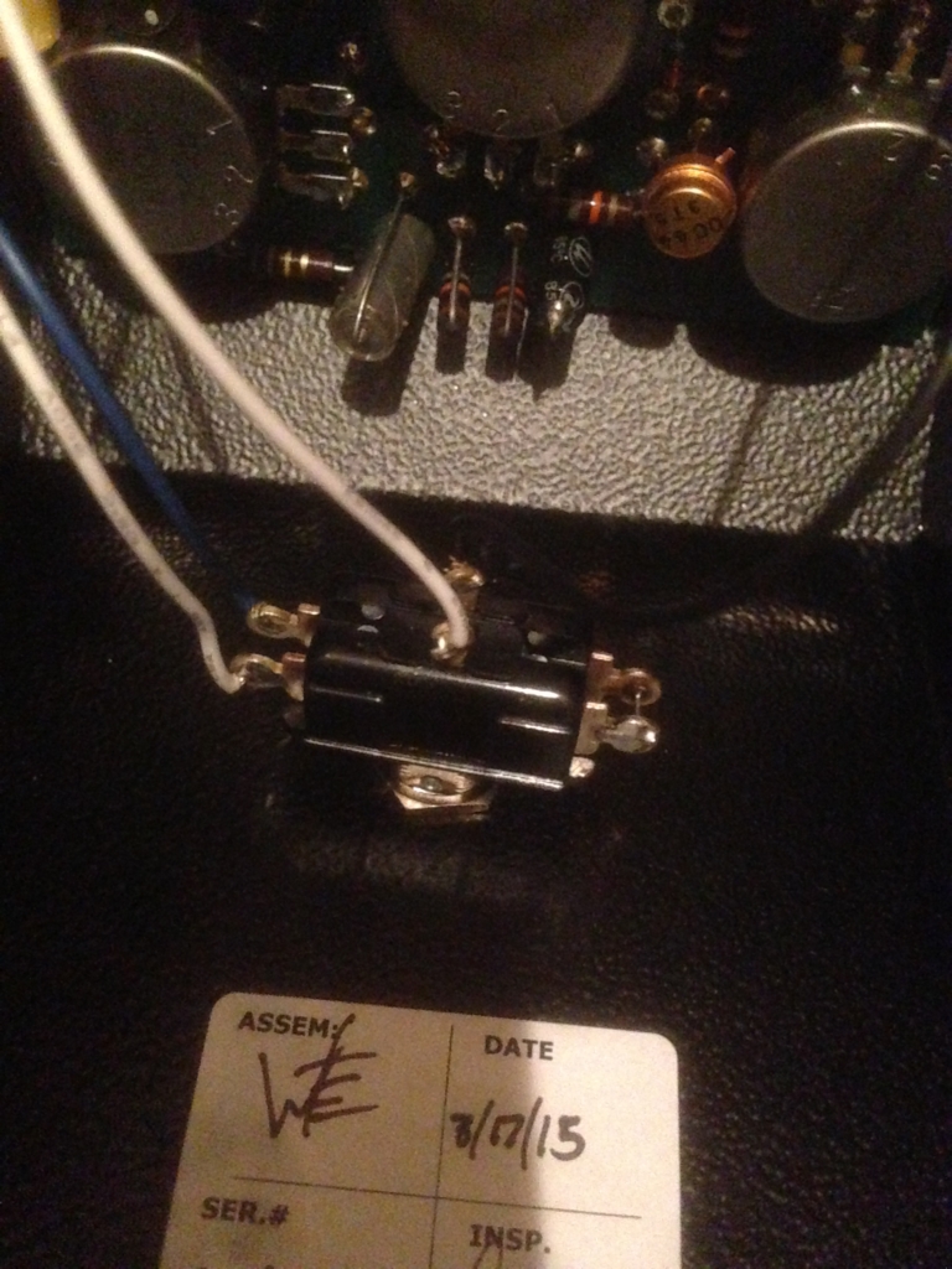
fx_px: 1210
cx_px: 476
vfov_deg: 55.4
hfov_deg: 42.9
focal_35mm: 33
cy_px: 634
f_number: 2.4
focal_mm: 4.12
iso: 1600
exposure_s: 1/15
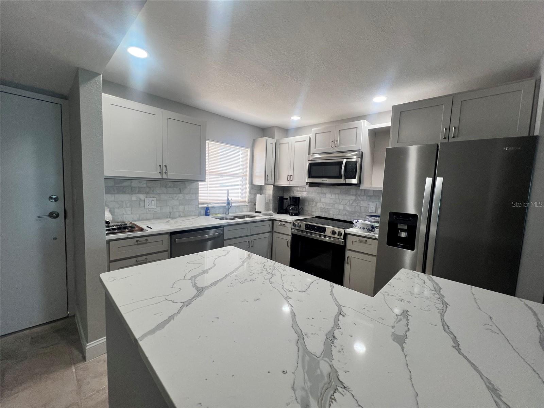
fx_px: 204
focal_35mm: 13
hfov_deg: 106.2
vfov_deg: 89.9
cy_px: 204
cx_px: 272
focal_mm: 1.57
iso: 100
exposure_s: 1/120
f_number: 1.8
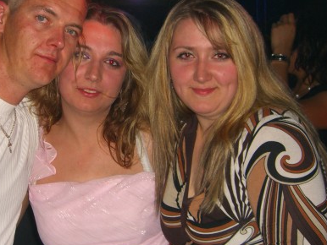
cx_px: 106
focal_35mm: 59
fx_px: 558
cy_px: 107
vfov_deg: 24.8
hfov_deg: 32.4
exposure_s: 1/60
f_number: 2.8
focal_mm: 7.9
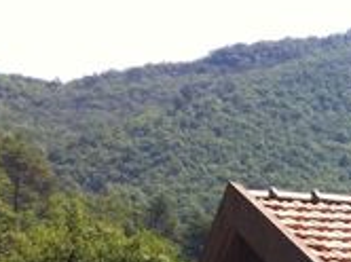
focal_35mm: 149
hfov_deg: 11.9
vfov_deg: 9.6
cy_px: 395
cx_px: 686
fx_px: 1509
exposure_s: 1/642
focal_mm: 3.85
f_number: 2.8
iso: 80
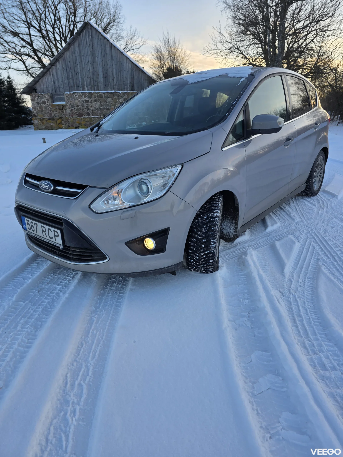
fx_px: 304
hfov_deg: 58.9
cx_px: 172
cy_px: 228
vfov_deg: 73.9
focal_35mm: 23
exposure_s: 1/1751
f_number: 1.7
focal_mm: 6.3
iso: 80
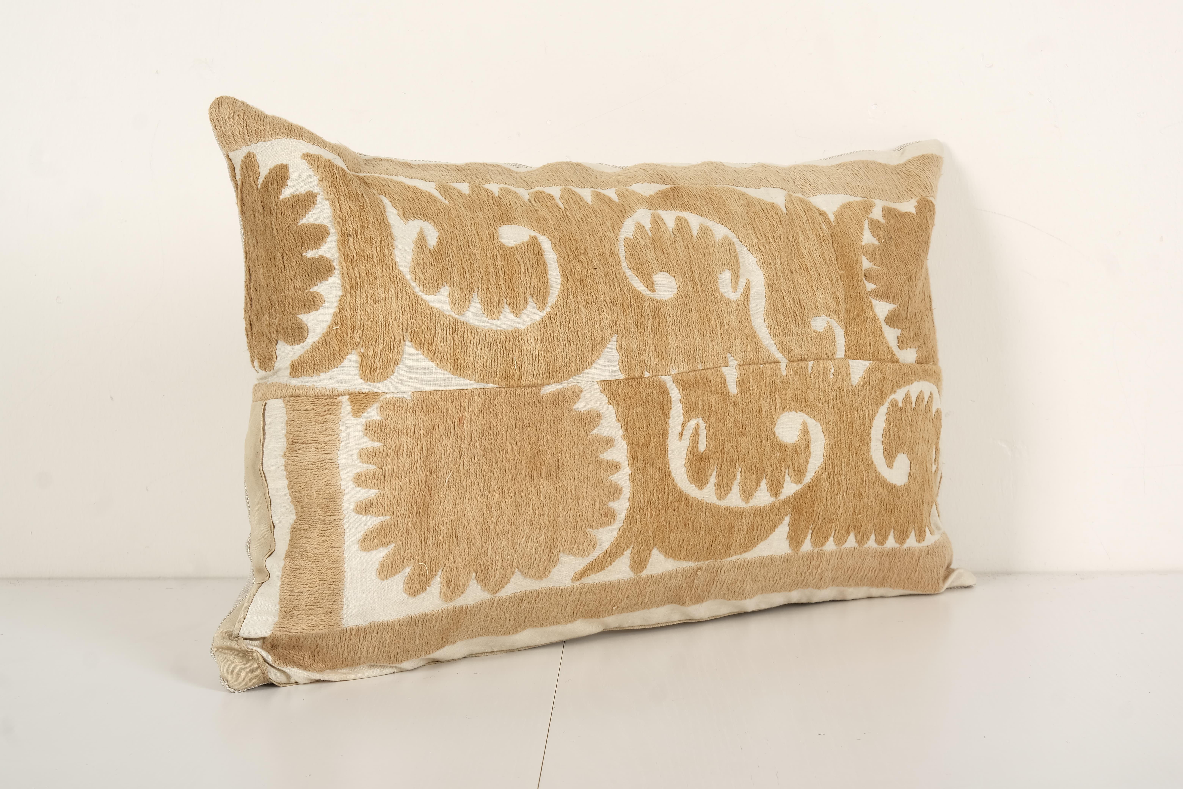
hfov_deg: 31.4
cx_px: 592
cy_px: 394
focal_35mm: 64
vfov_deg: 21.2
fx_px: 2103
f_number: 13
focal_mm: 42.5
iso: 80
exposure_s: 1/160
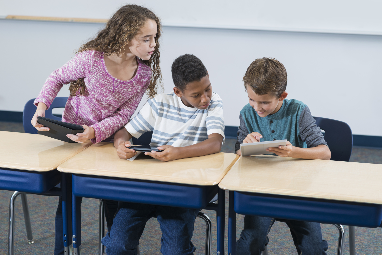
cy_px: 128
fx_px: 902
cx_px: 191
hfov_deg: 23.9
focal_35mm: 85
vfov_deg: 16.1
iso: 400
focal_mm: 85
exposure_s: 1/200
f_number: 4
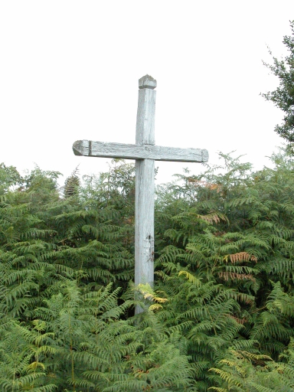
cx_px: 147
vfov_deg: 29.4
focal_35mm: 66
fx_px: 747
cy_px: 196
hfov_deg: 22.3
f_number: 7.3
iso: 800
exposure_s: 1/882
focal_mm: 16.8
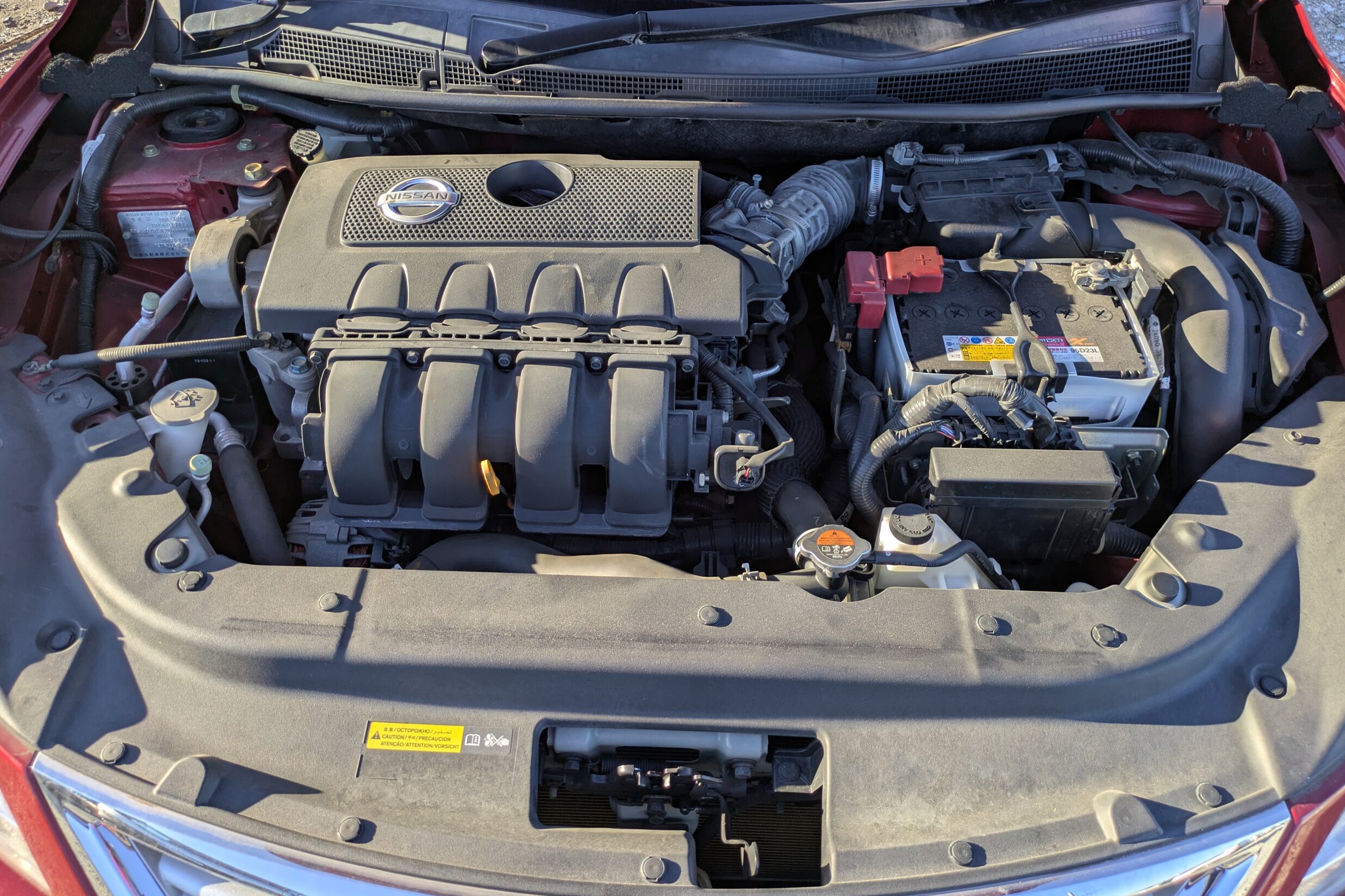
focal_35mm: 27
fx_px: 1009
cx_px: 680
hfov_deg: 67.4
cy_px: 375
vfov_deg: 47.7
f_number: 1.89
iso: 44
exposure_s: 1/418
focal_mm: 5.43
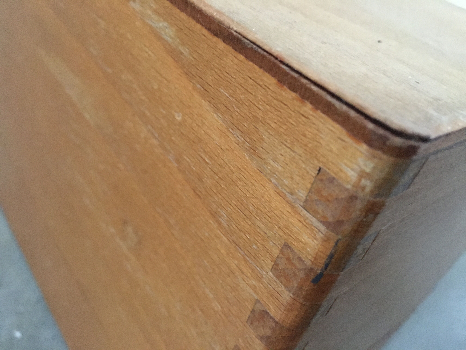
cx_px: 233
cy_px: 175
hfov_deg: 61.7
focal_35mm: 29
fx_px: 390
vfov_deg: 48.2
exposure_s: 1/17
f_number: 2.2
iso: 320
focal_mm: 4.15
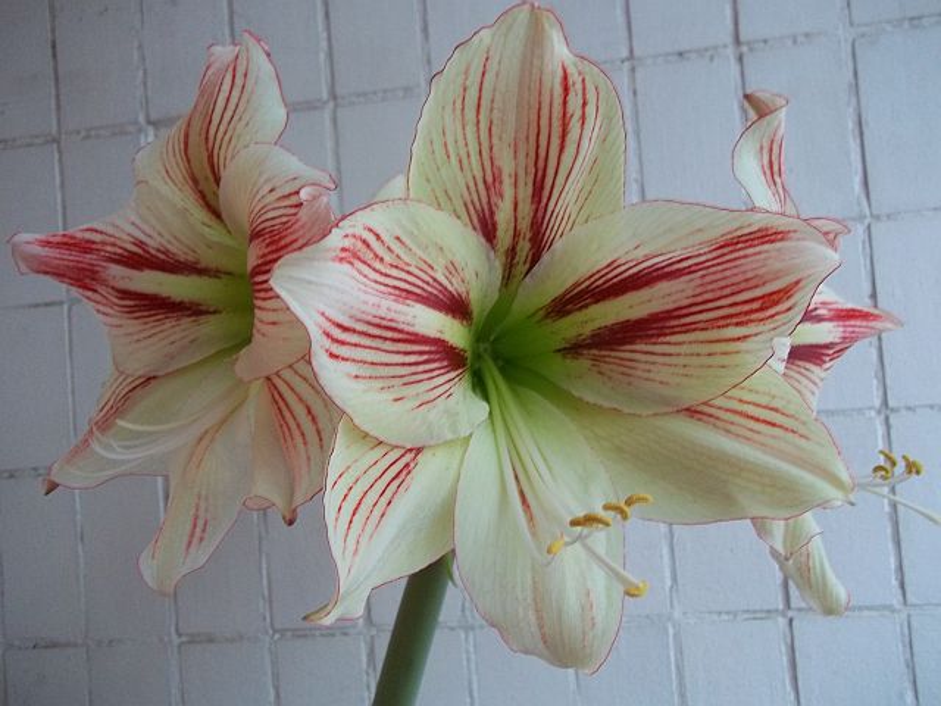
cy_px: 353
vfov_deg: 44.2
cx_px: 470
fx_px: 870
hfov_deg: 56.8
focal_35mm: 32
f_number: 2.9
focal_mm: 5.7
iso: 160
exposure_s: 1/13
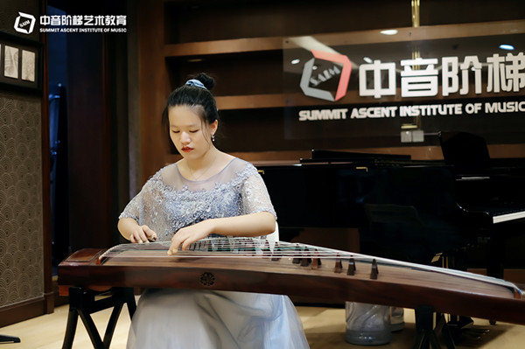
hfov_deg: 37.5
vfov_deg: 25.5
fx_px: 772
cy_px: 174
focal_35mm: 53
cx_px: 262
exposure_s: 1/90
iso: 400
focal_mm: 35
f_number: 1.4
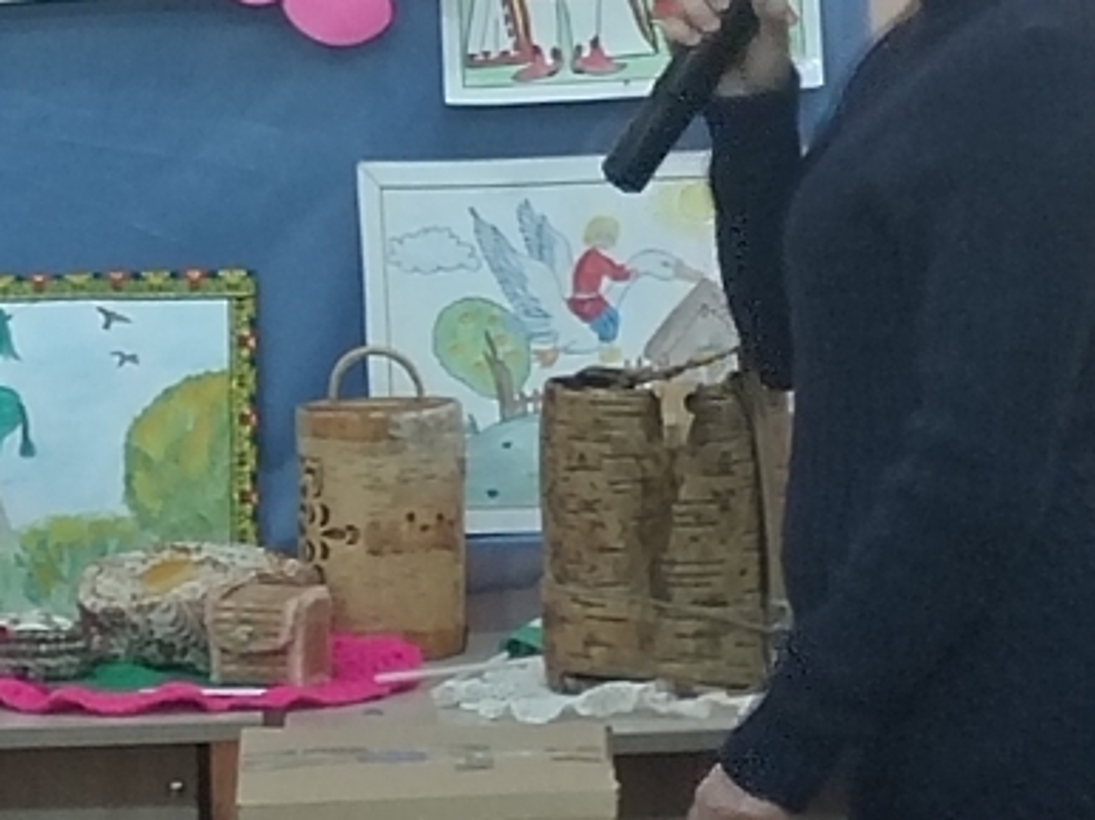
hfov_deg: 8.0
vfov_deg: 6.0
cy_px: 206
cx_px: 179
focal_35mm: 246
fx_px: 7777
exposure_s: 1/50
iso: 598
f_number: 1.9
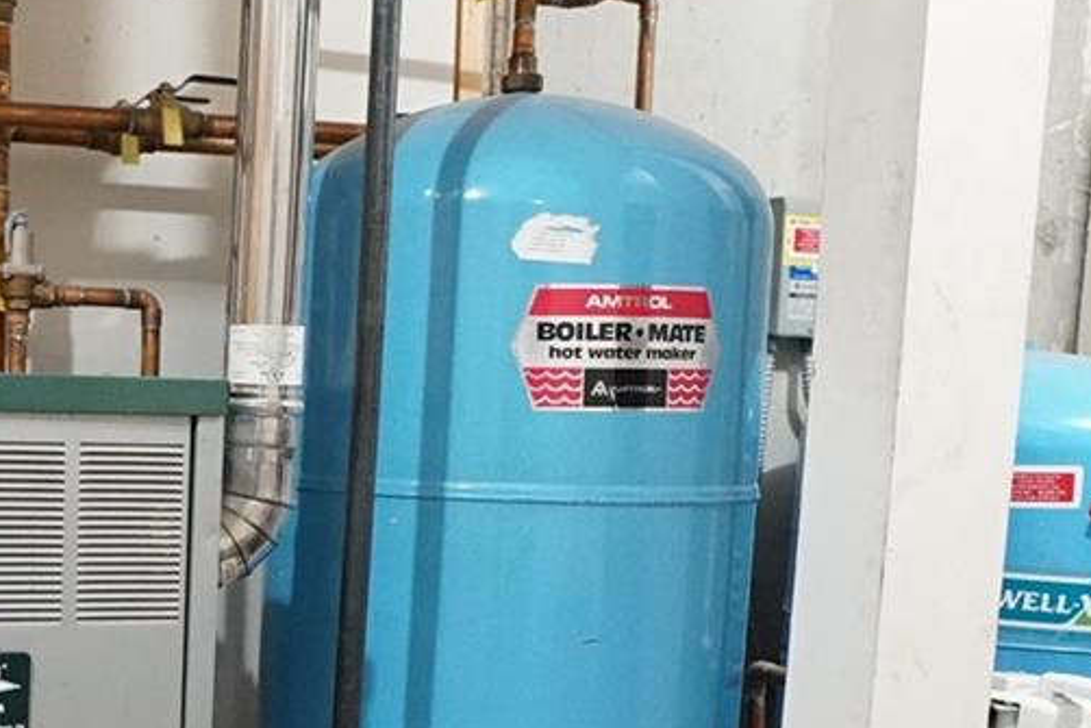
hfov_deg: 34.9
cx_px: -24
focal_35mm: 51
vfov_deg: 25.9
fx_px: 1546
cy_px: 608
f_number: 4
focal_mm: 16
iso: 6400
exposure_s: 1/60
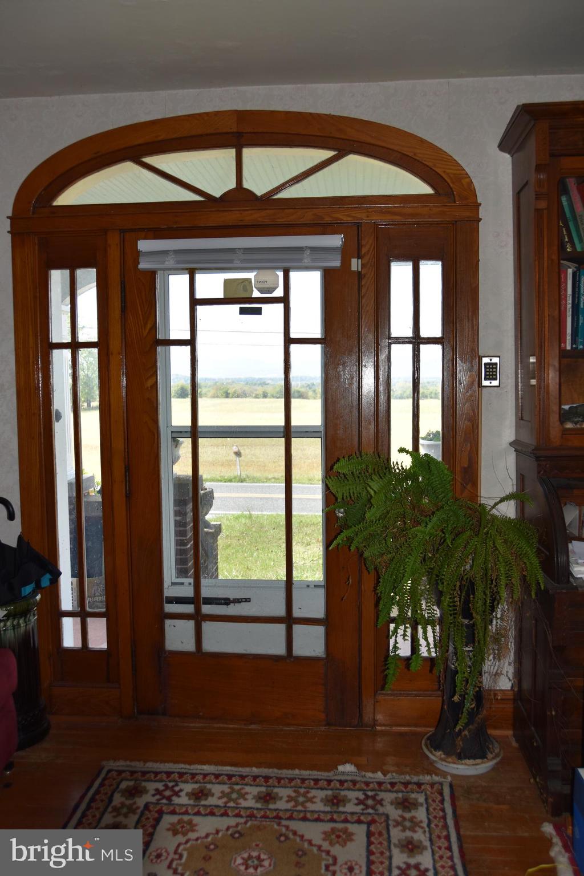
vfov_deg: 57.2
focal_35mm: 33
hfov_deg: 40.0
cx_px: 292
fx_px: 803
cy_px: 438
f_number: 3.8
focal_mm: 22
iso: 180
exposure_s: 1/250
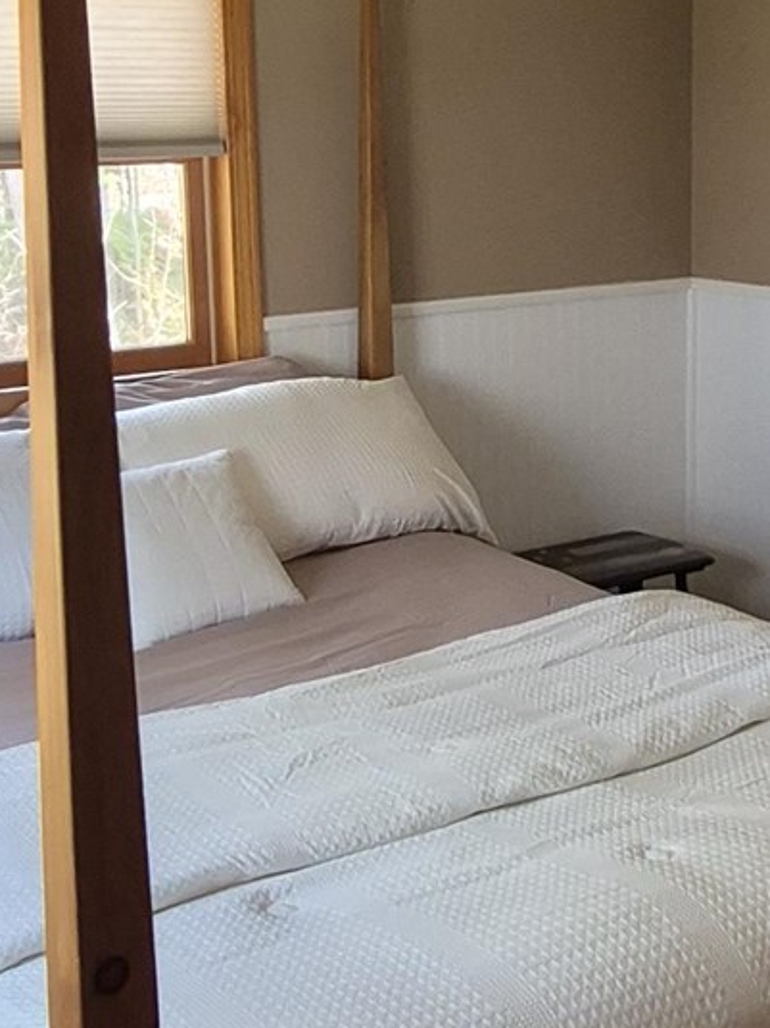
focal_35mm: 56
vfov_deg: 34.3
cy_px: 427
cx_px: 664
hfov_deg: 25.4
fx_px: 1662
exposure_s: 1/60
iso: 200
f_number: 2.2
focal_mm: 1.74
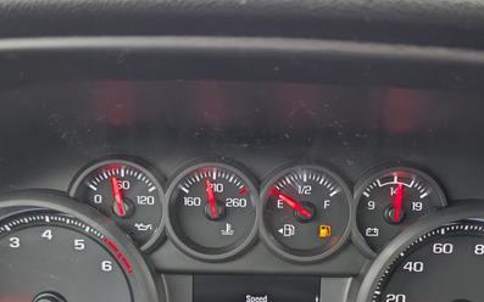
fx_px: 541
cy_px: 264
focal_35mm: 41
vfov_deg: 30.1
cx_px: 244
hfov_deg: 48.2
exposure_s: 1/63.3
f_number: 1.68
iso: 93
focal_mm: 6.9
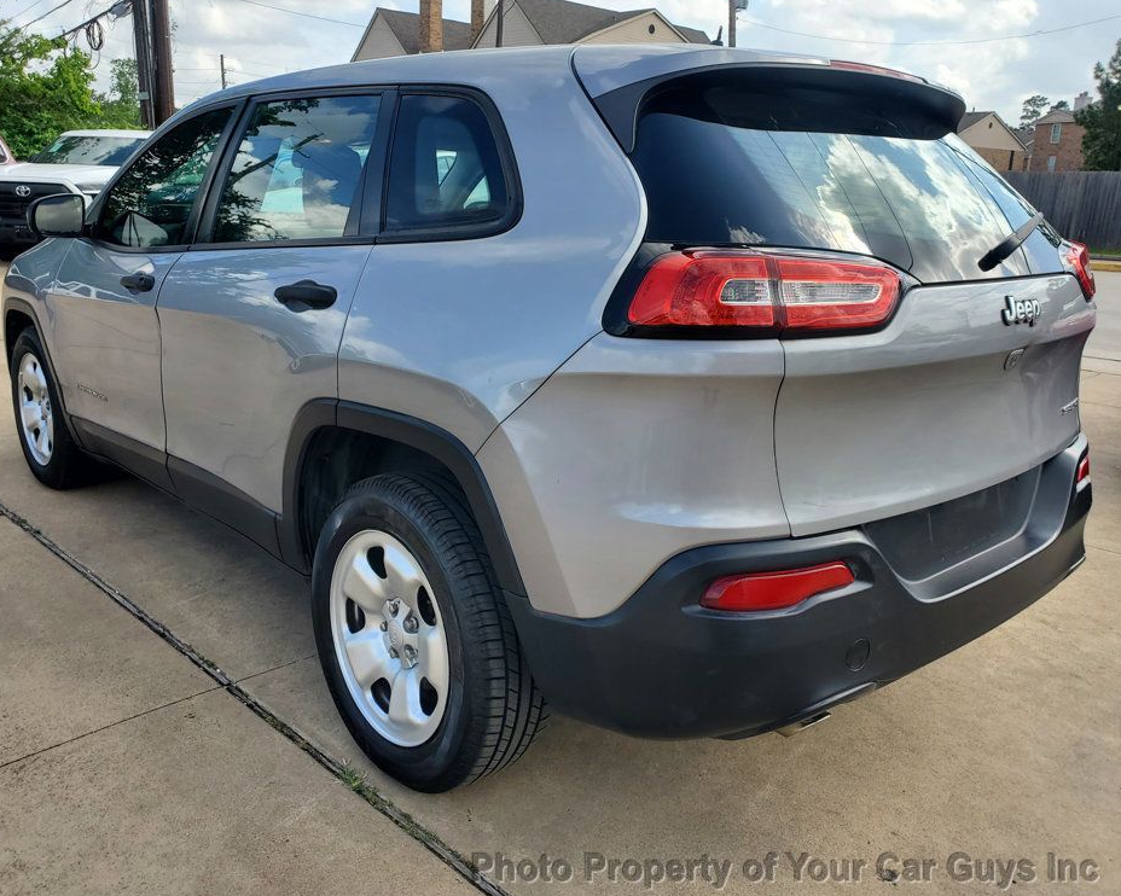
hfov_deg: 62.2
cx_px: 545
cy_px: 446
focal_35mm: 28
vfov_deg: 51.5
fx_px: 929
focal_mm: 4.3
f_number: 2.4
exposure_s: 1/992
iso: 50
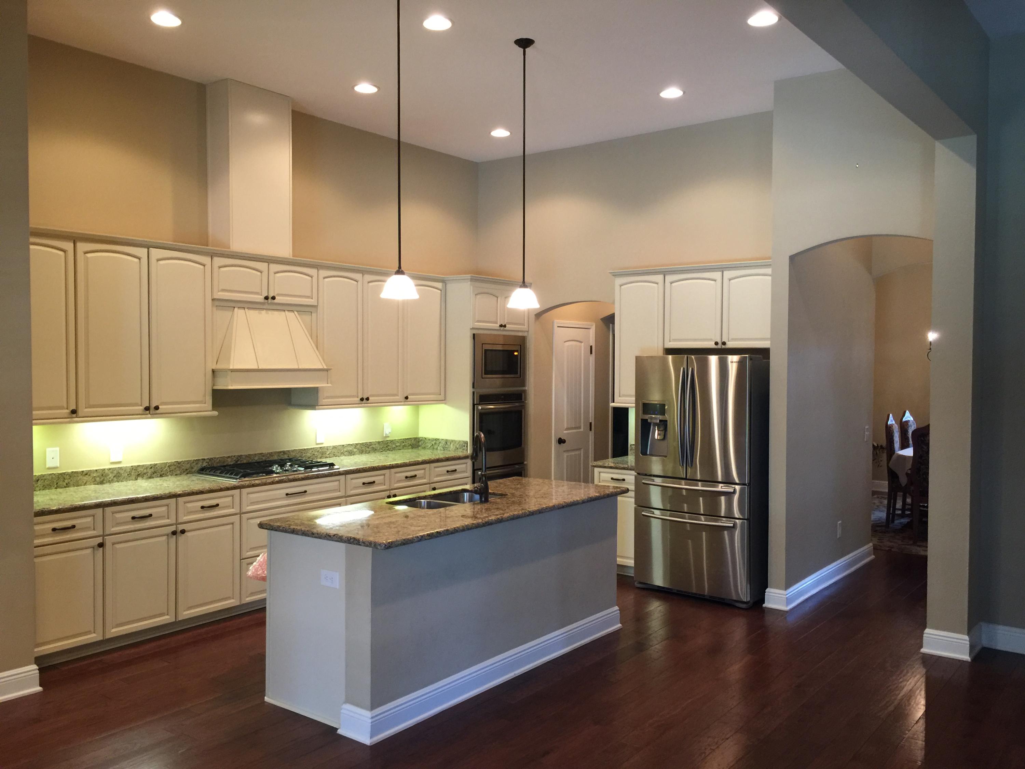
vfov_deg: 48.2
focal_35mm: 29
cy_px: 384
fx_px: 859
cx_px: 512
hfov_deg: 61.7
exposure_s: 1/15
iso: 80
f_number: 2.2
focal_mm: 4.15
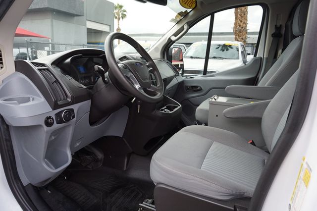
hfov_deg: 73.8
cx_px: 158
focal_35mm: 24
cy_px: 106
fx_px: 211
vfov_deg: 53.1
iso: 100
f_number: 5
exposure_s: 1/80
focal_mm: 16
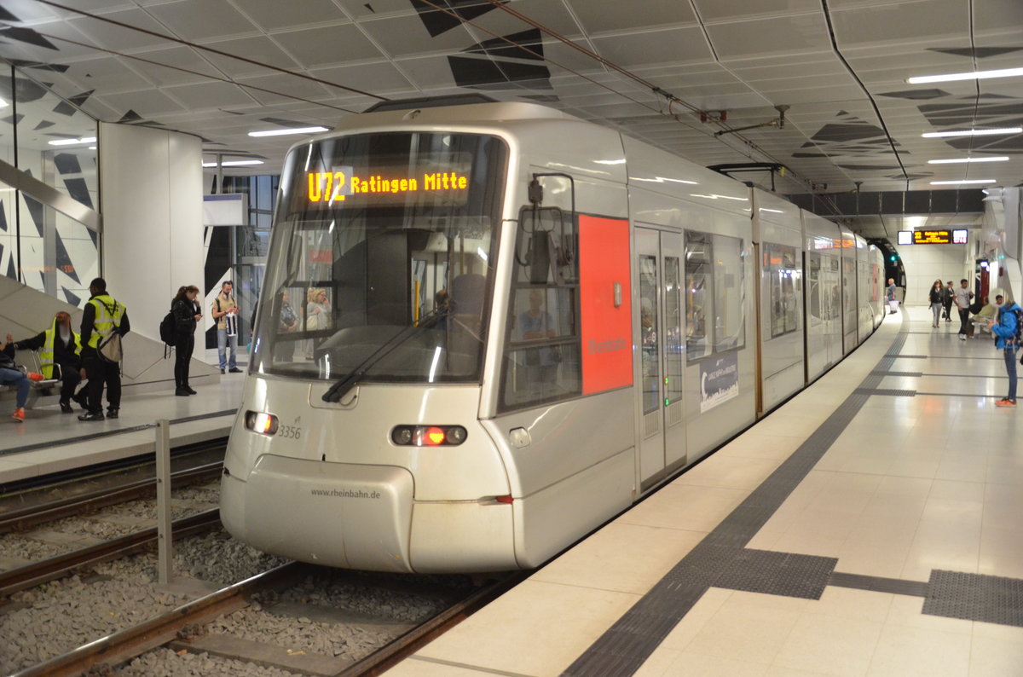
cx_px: 512
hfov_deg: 57.3
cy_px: 338
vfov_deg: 39.8
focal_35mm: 33
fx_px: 936
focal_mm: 22
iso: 1600
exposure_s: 1/40
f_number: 3.8
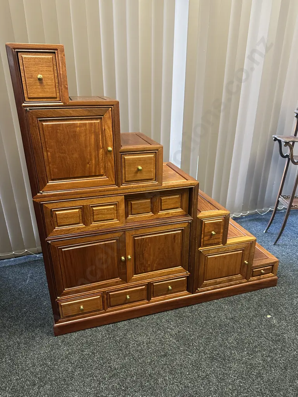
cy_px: 198
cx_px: 149
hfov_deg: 56.8
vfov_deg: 71.6
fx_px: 275
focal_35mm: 24
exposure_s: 1/50
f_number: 1.78
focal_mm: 6.86
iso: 400
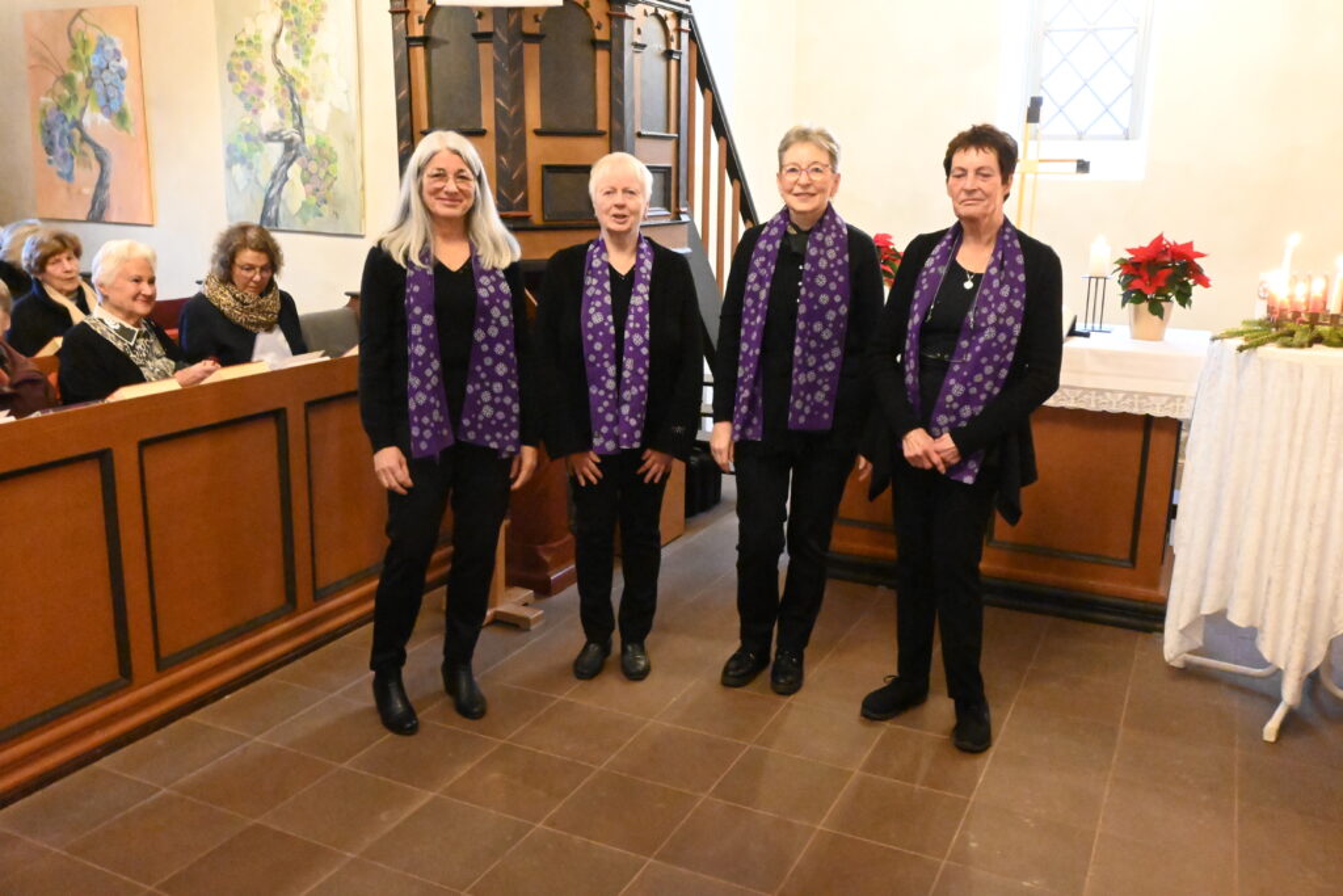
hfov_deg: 60.7
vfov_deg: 42.7
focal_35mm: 31
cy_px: 448
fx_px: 1147
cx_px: 672
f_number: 8
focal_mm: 20.5
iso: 18000
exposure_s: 1/30
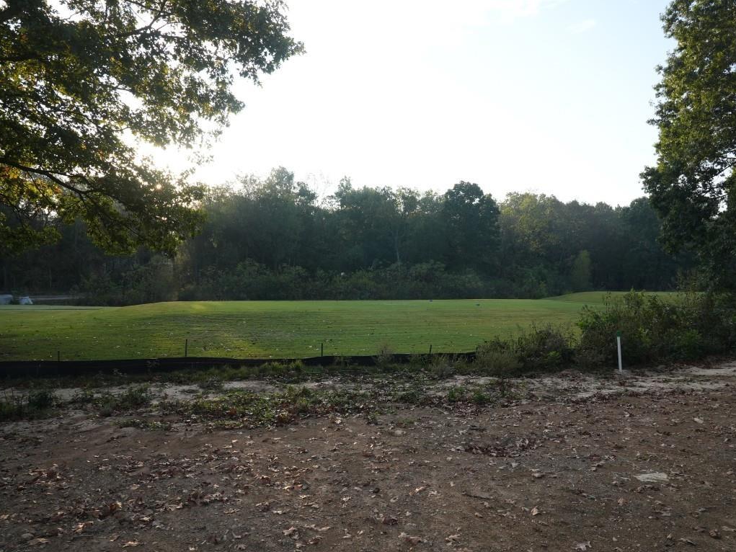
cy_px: 276
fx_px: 553
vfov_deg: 53.1
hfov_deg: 67.3
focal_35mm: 26
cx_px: 386
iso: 640
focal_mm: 24
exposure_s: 1/100
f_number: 14
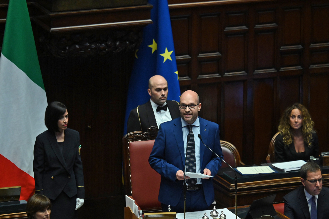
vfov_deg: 4.6
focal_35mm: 300
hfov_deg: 6.9
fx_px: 2741
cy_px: 110
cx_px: 164
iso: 5000
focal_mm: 300
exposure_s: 1/250
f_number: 4.5
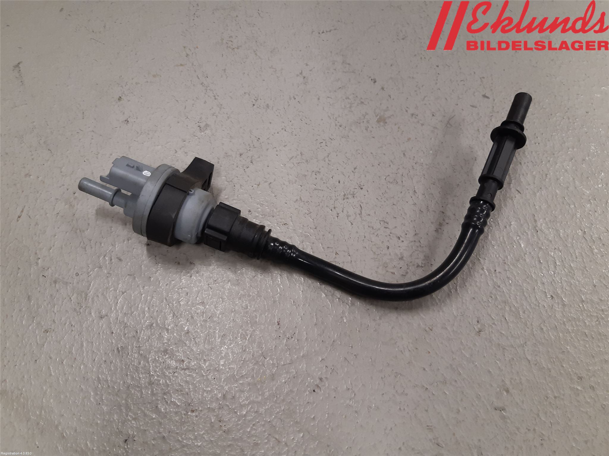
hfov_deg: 67.3
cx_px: 304
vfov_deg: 53.1
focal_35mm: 26
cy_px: 228
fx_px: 457
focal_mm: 3.93
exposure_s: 1/50
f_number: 1.7
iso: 100
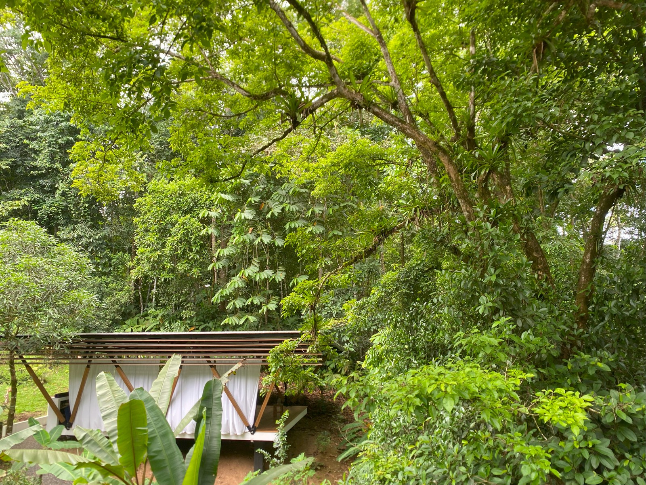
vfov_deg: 53.1
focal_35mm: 26
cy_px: 242
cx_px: 323
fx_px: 485
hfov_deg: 67.3
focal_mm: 4.25
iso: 50
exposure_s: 1/121
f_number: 1.8
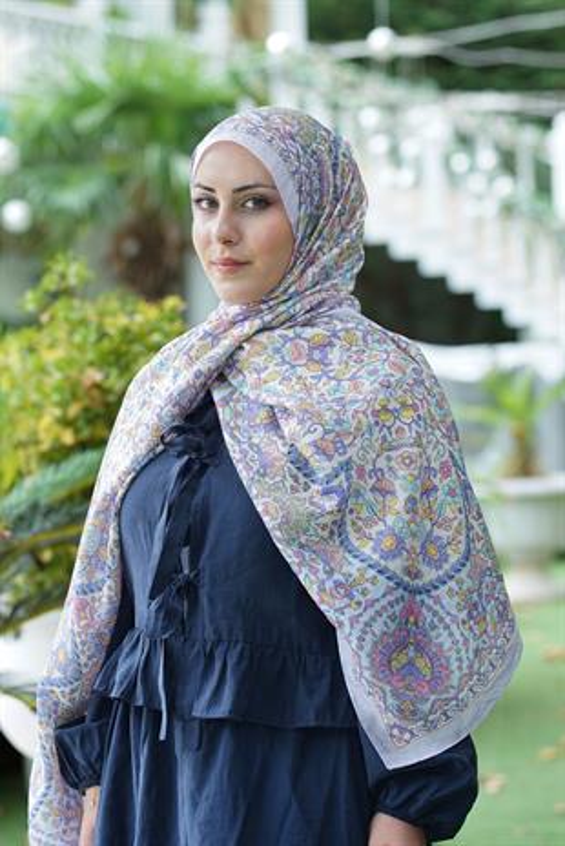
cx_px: 282
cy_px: 423
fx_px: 2233
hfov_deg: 14.4
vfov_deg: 21.4
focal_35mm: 95
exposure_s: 1/100
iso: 200
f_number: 4
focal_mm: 95
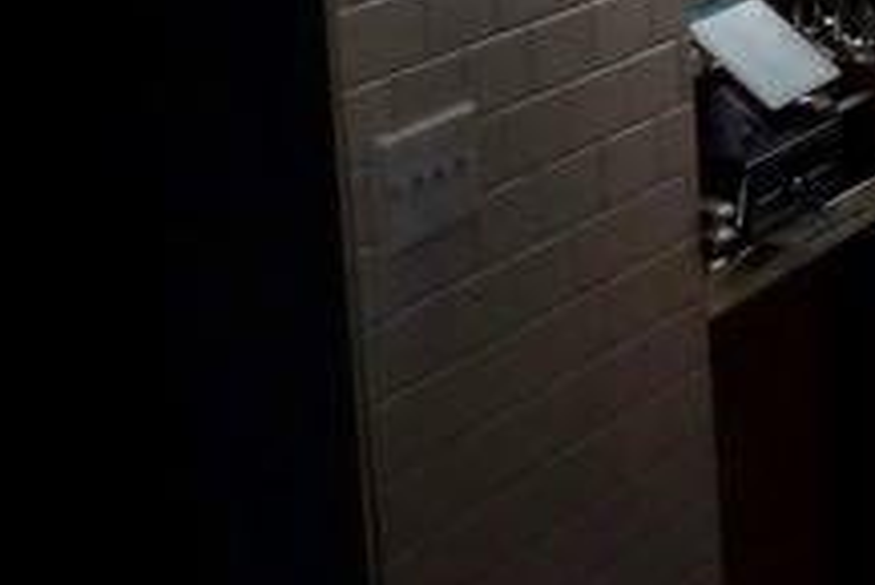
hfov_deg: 10.0
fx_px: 4037
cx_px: 2415
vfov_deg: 8.3
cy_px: 133
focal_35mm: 166
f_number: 3.5
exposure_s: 1/160
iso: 1600
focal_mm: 16
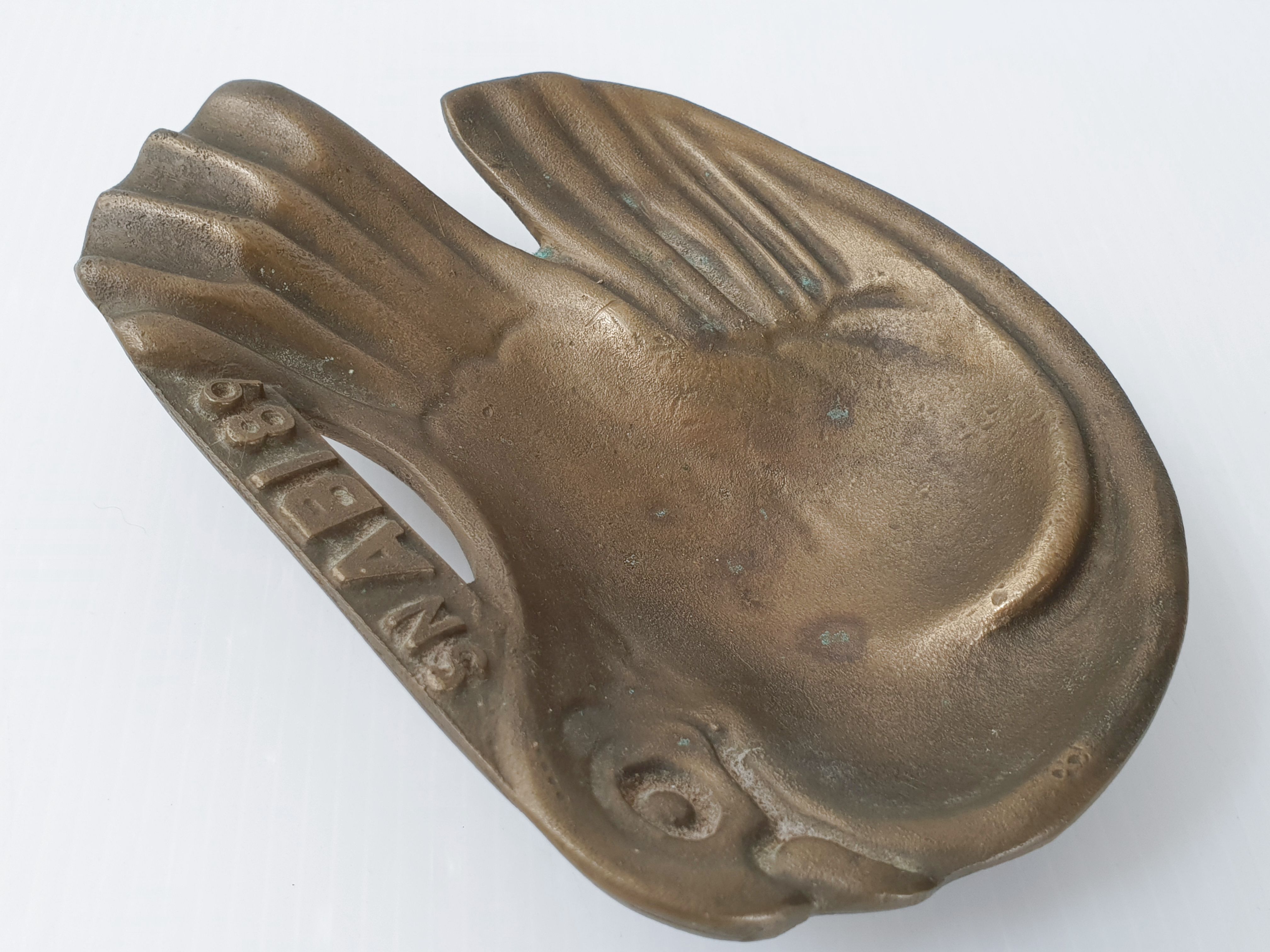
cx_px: 635
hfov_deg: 67.3
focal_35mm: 26
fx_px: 954
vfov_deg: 53.1
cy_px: 476
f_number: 2.4
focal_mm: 4.3
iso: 64
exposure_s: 1/50
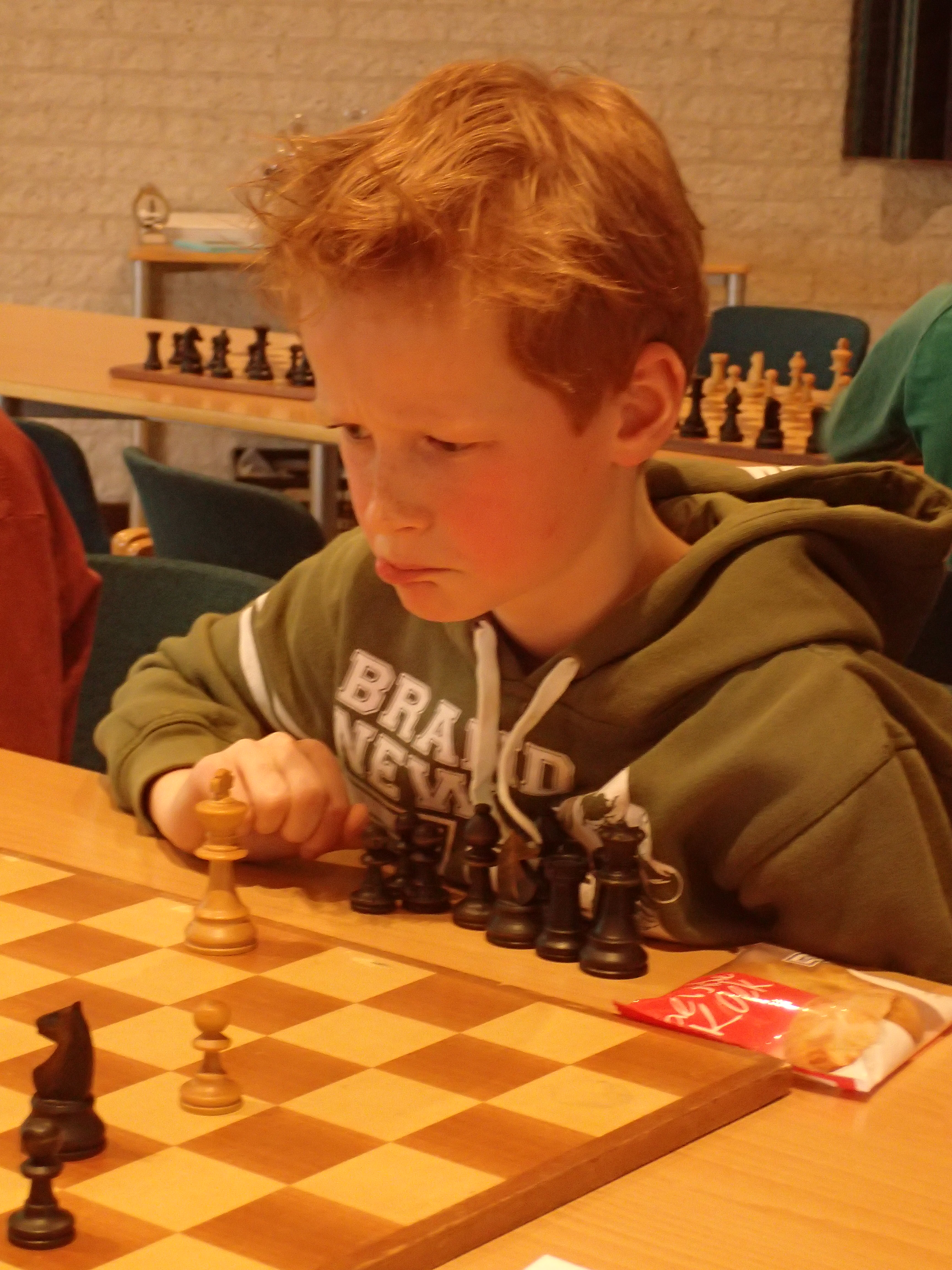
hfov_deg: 19.9
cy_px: 635
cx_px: 476
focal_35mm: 74
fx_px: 2714
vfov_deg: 26.3
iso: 800
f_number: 4.2
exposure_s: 1/20
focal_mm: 13.47
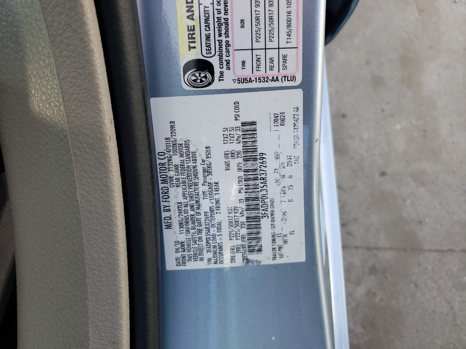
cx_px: 233
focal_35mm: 26
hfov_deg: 67.3
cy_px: 174
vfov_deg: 53.1
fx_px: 350
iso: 50
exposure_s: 1/370
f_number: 1.5
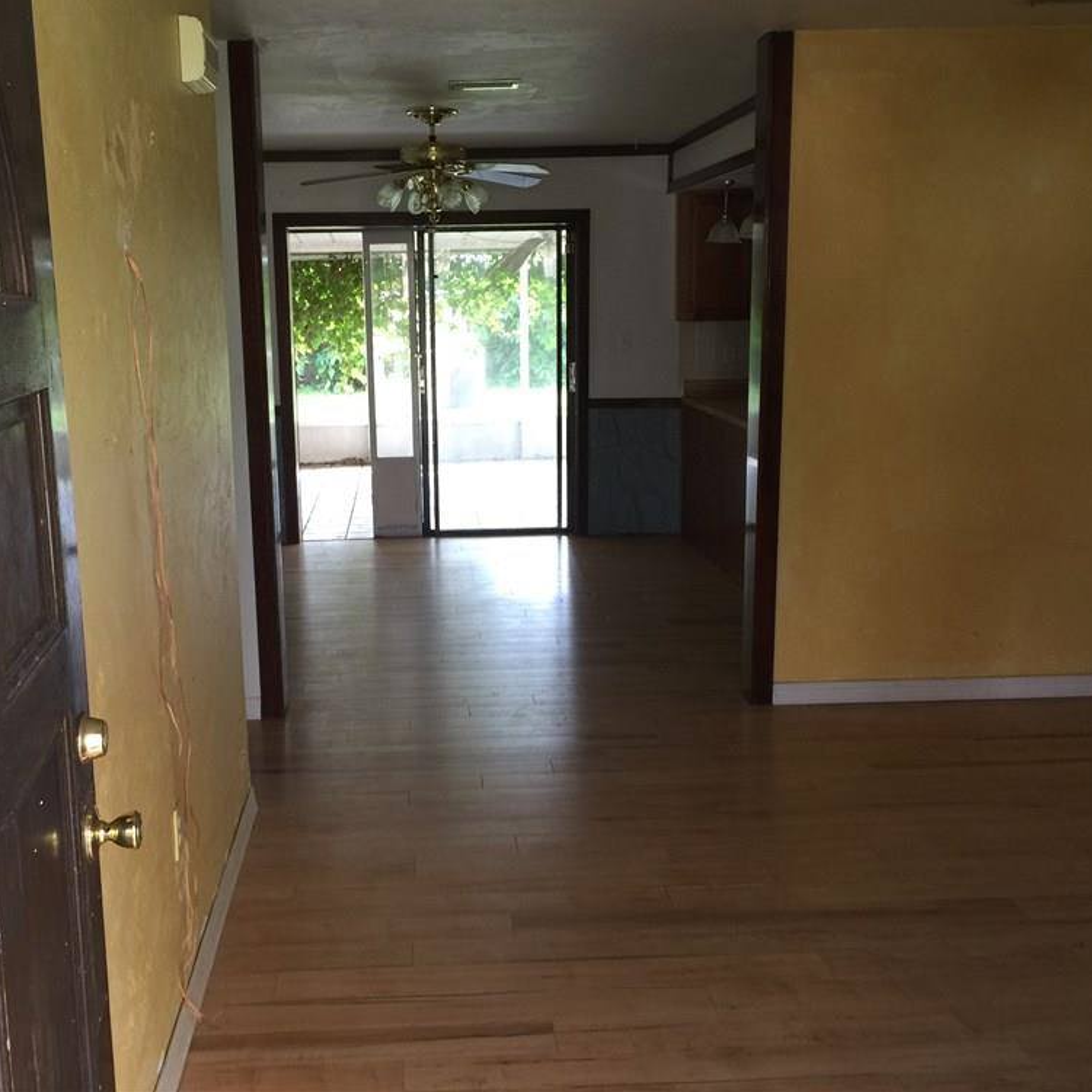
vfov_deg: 47.2
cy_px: 534
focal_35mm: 35
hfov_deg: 47.1
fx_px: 1249
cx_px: 460
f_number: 2.2
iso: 50
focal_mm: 4.15
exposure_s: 1/30
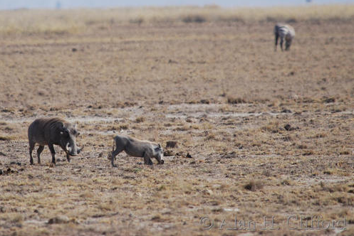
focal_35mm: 845
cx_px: 117
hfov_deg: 2.4
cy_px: 73
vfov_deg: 1.6
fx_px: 8314
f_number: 5.6
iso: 100
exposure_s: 1/400
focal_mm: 400
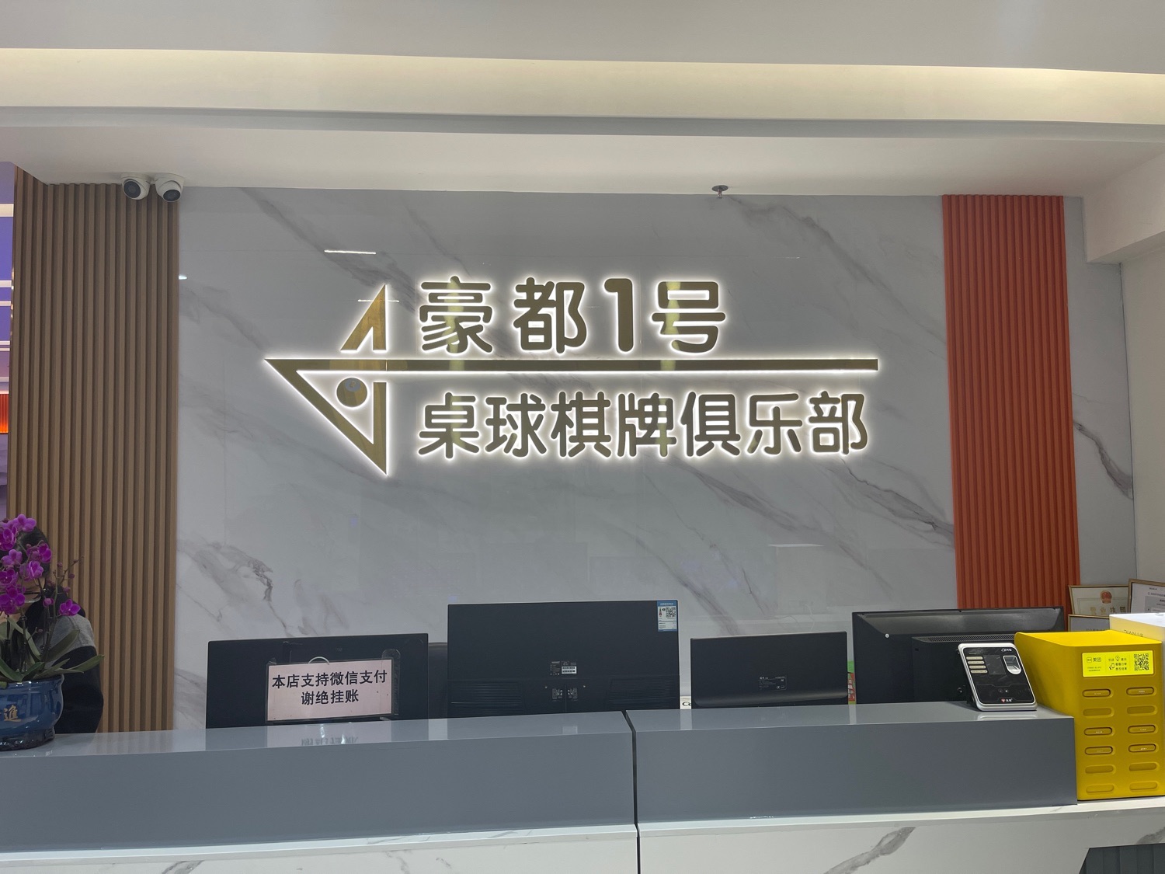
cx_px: 582
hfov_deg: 67.3
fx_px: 875
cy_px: 437
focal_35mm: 26
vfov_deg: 53.1
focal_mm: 5.1
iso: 50
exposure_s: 1/100
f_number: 1.6
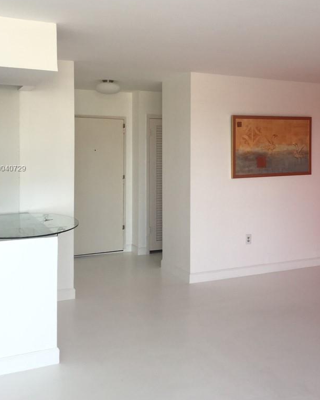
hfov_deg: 39.0
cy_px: 169
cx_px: 187
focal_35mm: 38
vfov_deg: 47.8
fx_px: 450
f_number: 2.2
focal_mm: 4.15
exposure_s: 1/60
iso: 32
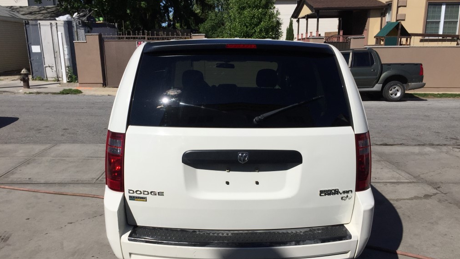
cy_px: 152
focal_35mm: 32
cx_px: 229
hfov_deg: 61.0
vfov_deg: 36.6
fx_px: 390
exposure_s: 1/5650
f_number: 2.2
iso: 32
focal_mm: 4.15
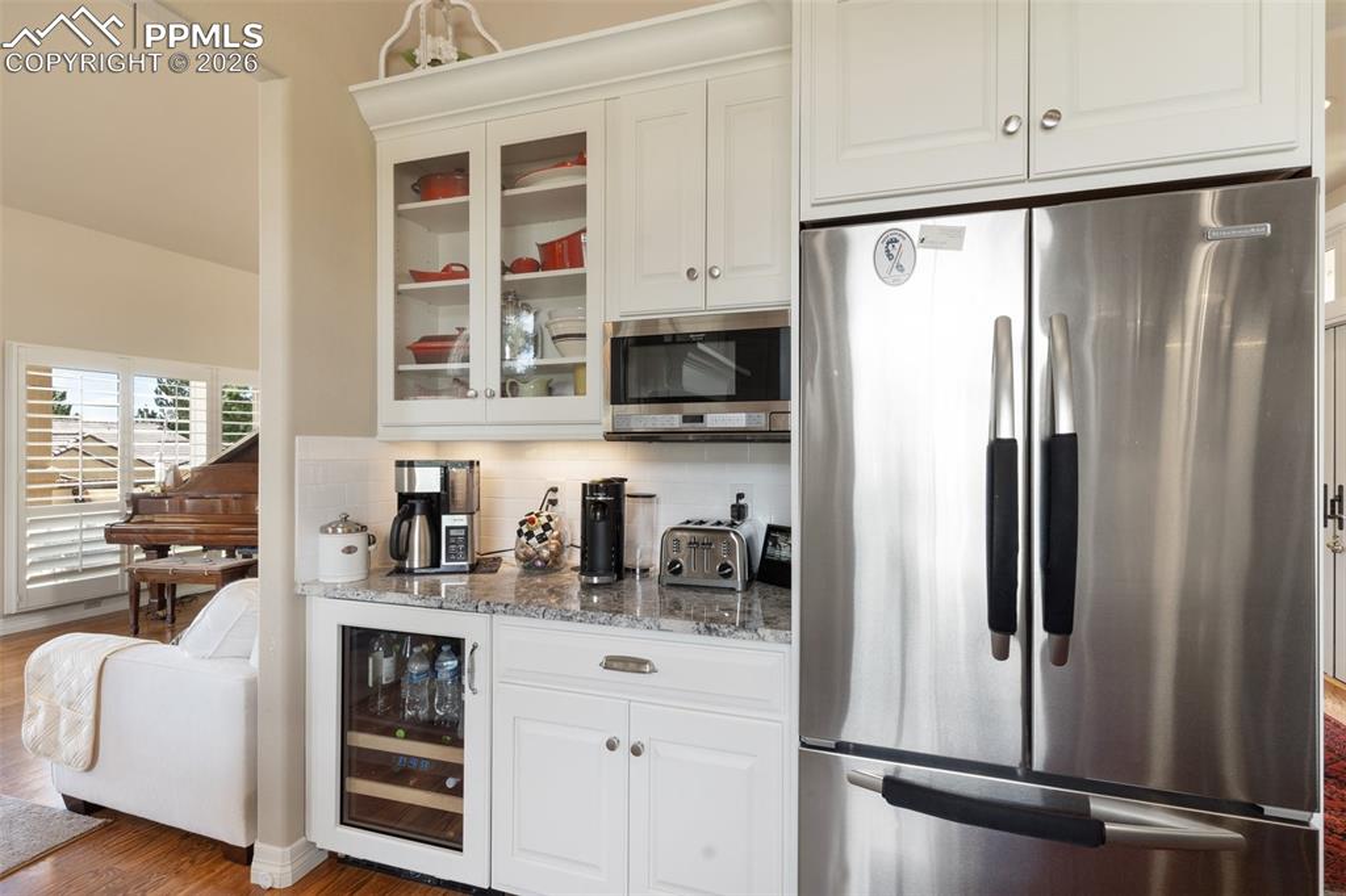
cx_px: 673
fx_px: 635
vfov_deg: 70.4
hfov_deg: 93.3
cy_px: 448
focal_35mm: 17
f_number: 8
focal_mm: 17
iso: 400
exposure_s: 1/5
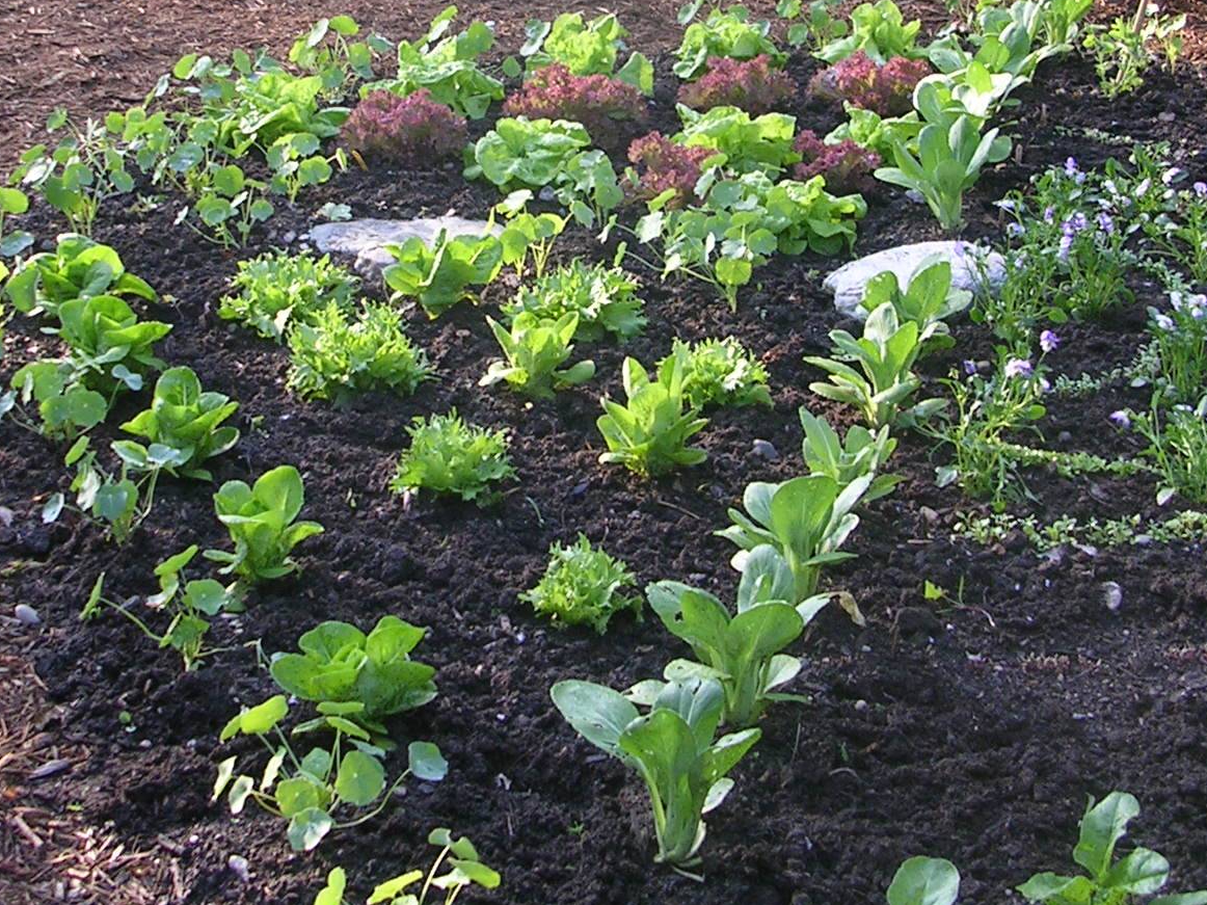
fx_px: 2336
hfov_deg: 29.0
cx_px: 574
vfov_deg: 21.6
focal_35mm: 67
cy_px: 154
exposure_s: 1/67.8
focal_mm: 5.8
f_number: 2.8
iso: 50
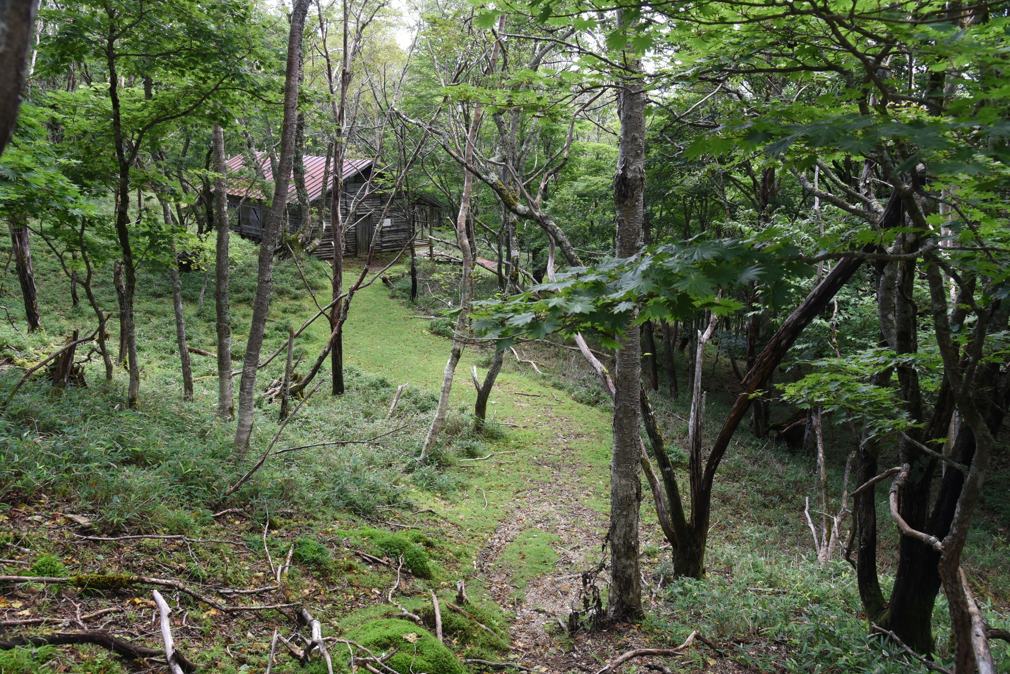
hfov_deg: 67.4
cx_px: 505
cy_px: 337
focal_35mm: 27
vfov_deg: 48.0
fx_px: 758
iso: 1000
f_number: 8
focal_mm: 27
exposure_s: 1/60
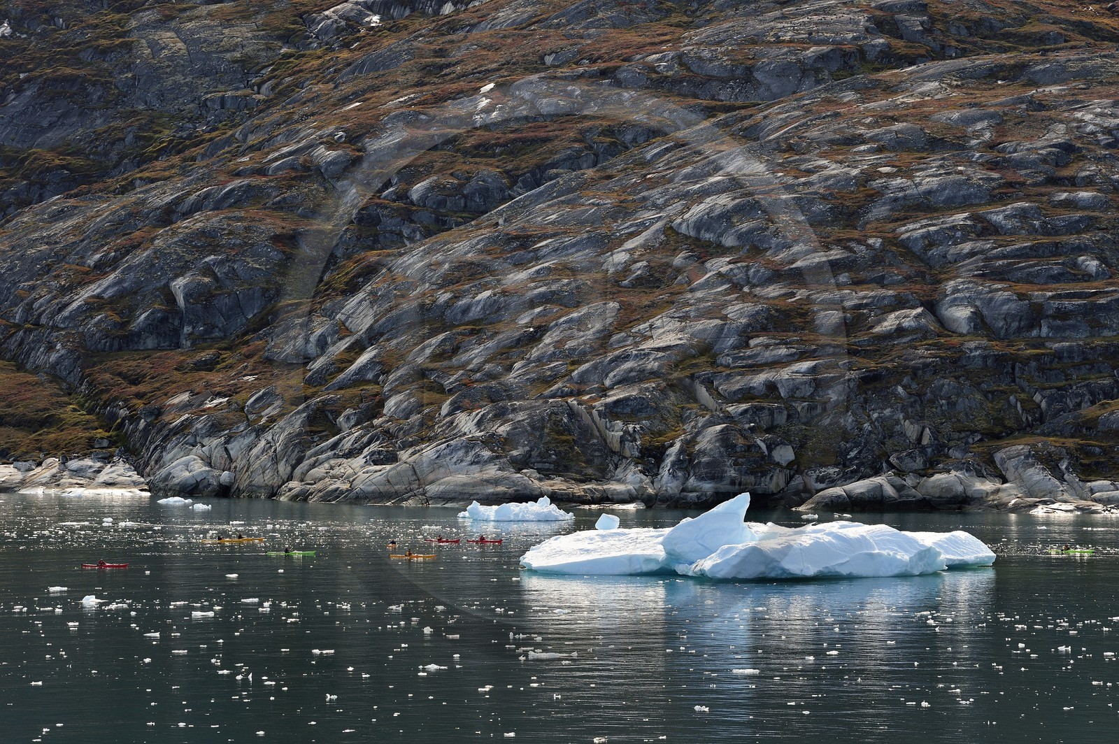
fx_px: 6211
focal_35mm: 200
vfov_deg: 6.9
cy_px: 372
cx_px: 560
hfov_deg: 10.3
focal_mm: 200
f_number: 9
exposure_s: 1/400
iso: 200
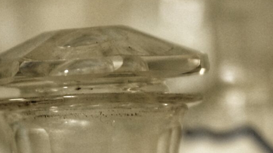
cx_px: 70
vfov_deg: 4.1
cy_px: 163
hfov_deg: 7.4
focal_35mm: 292
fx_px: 2113
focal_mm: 50
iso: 400
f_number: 2.8
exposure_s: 1/80
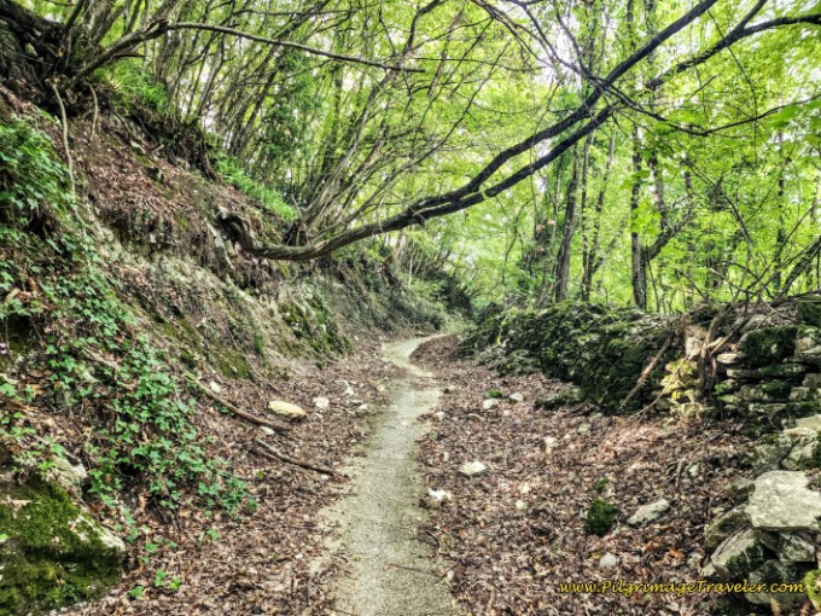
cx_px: 410
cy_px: 308
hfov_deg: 73.9
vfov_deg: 58.9
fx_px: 545
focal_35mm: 23
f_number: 1.8
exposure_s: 1/120
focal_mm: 6.4
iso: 200
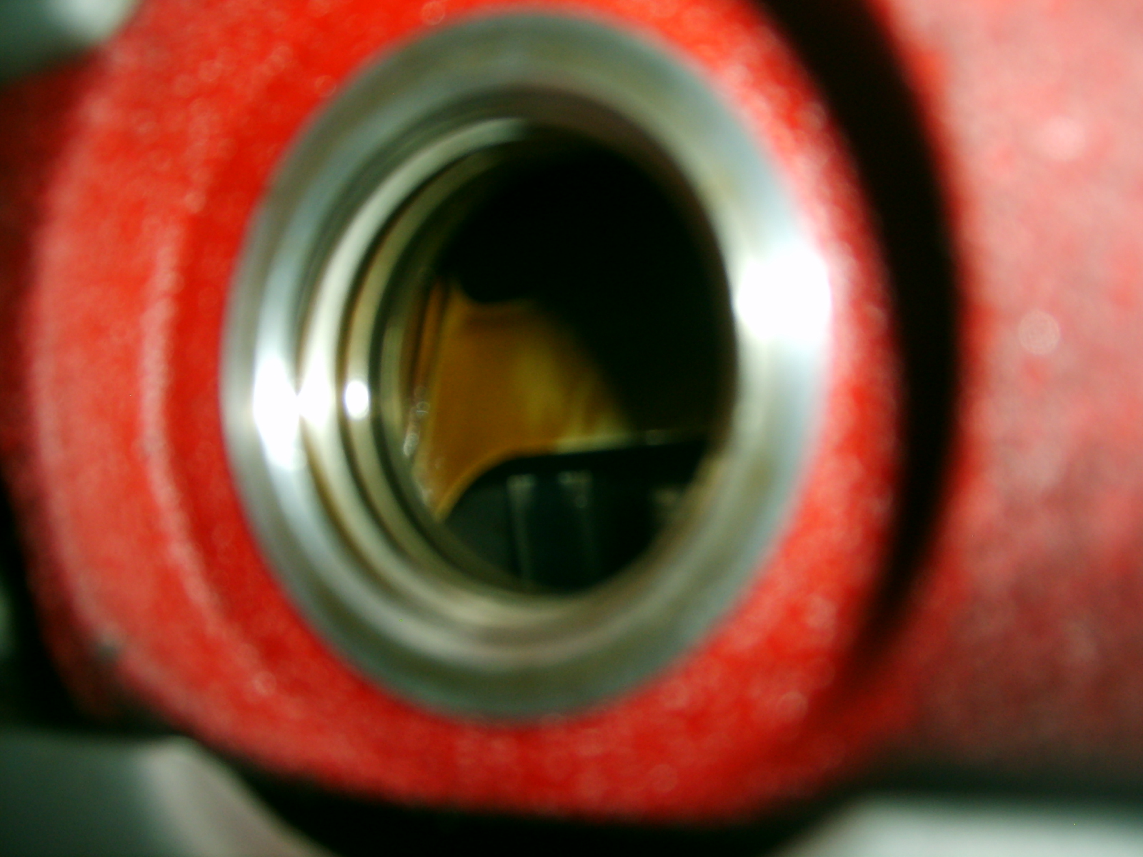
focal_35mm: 35
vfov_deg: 40.7
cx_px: 572
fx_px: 1156
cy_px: 428
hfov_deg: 52.6
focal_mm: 5.8
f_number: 2.8
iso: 100
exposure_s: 1/30
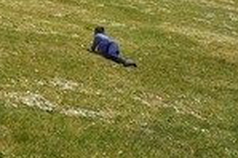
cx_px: -87
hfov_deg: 16.9
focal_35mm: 113
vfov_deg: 11.7
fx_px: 746
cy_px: -59
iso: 200
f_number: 11
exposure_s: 1/320
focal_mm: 40
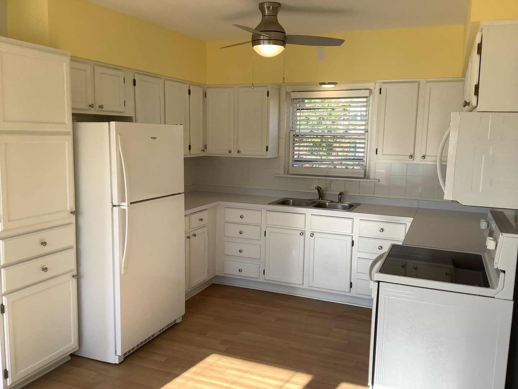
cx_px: 259
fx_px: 464
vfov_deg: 45.4
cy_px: 194
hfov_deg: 58.4
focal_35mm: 31
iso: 25
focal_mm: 3.3
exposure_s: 1/197
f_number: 2.4
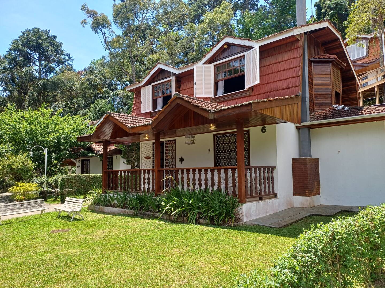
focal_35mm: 25
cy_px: 144
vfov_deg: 54.9
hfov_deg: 69.4
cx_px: 192
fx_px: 278
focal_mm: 4.65
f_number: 1.8
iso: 50
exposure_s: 1/492
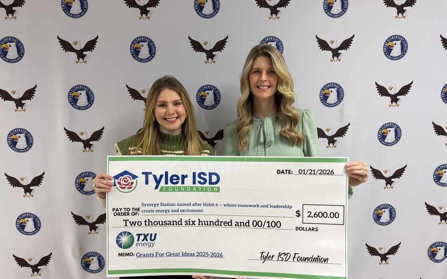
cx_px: 219
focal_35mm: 29
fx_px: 353
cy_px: 162
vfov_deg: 43.0
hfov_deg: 64.6
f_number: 1.78
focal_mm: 6.76
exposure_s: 1/60
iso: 125
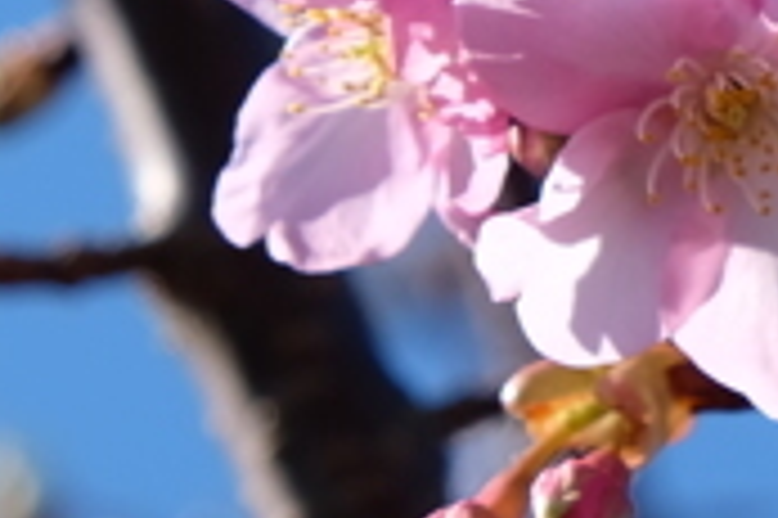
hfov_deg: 4.1
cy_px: -113
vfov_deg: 2.8
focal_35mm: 491
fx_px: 10601
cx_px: 2100
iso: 200
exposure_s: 1/420
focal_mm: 55
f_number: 6.4
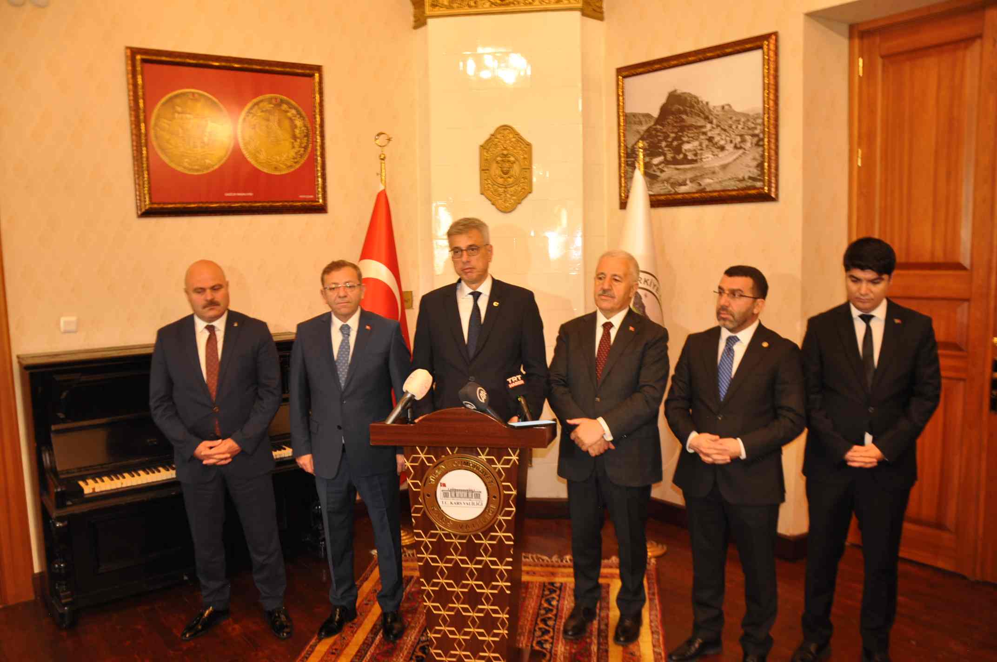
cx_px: 498
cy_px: 331
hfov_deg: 67.4
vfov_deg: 47.8
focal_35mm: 27
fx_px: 747
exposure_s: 1/6
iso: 400
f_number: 3.5
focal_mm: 18
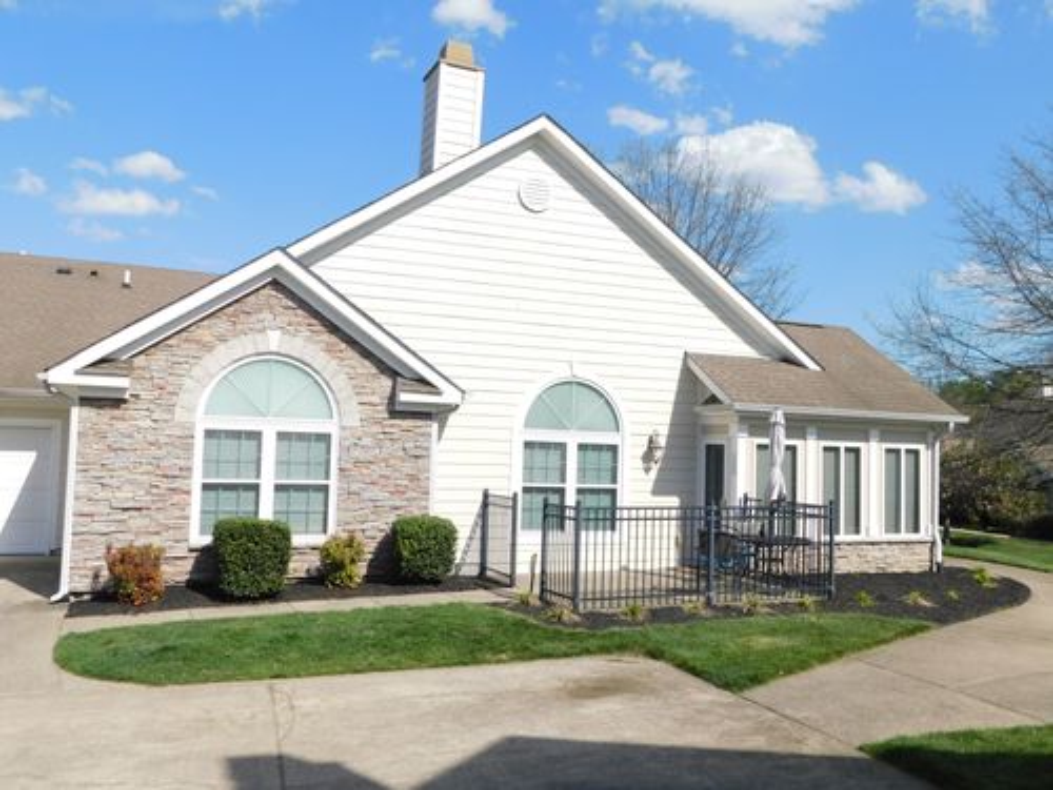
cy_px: 395
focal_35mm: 30
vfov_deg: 46.8
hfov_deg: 60.0
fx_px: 913
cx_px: 526
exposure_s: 1/400
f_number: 6.4
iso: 125
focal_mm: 5.3
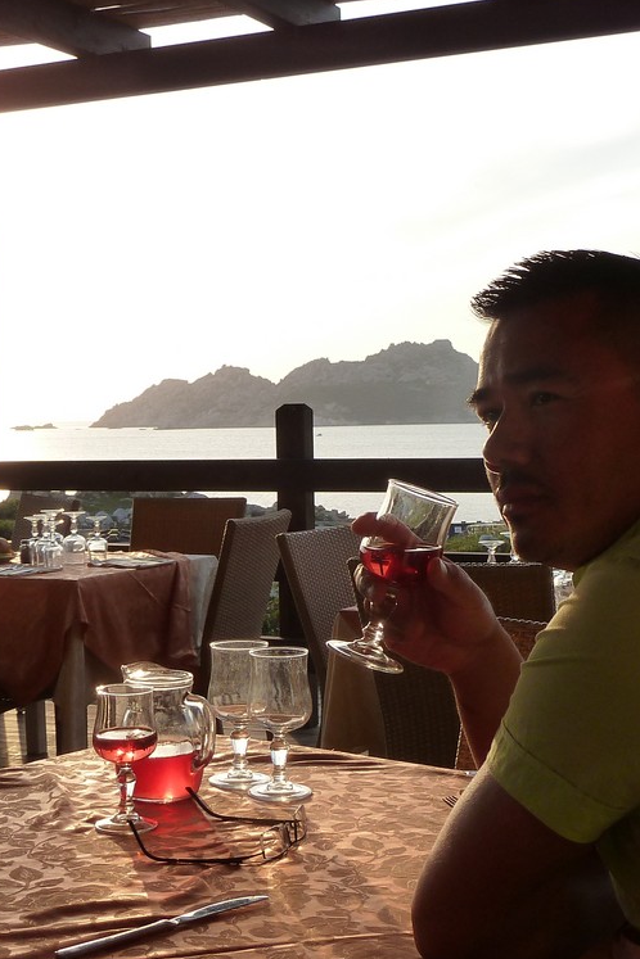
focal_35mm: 57
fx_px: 1520
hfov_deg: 23.8
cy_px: 519
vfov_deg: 35.0
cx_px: 353
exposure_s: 1/320
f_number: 4
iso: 125
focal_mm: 5.3
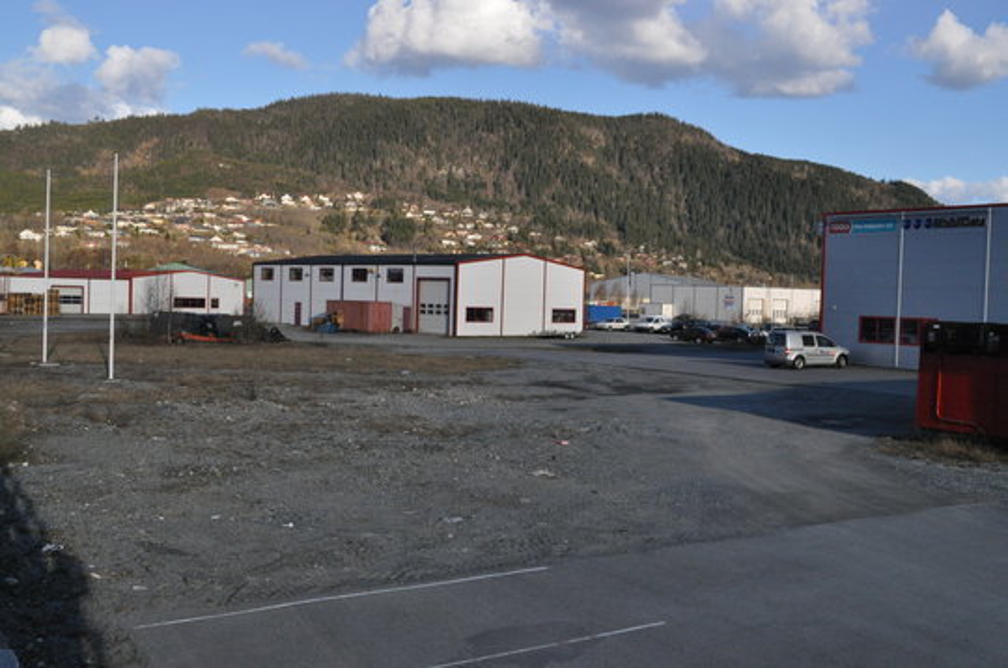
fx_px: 1090
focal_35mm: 39
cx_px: 504
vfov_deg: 34.1
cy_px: 334
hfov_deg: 49.6
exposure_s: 1/1000
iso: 1600
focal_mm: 26
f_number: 16
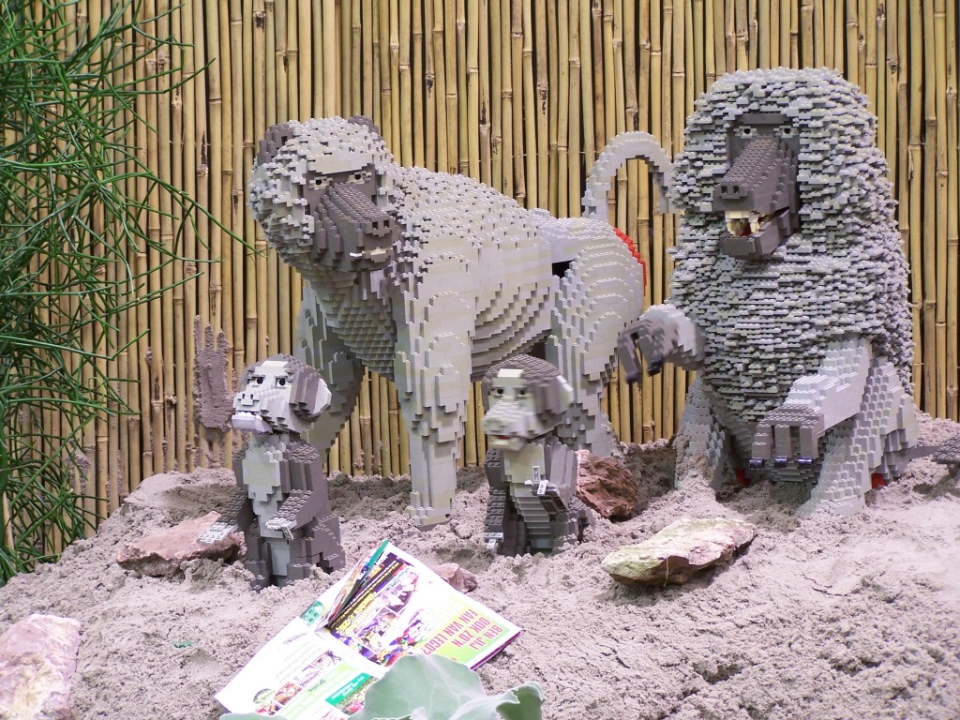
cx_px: 480
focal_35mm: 117
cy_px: 360
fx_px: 3245
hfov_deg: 16.8
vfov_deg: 12.7
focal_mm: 19.4
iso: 80
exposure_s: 1/2
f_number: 3.2
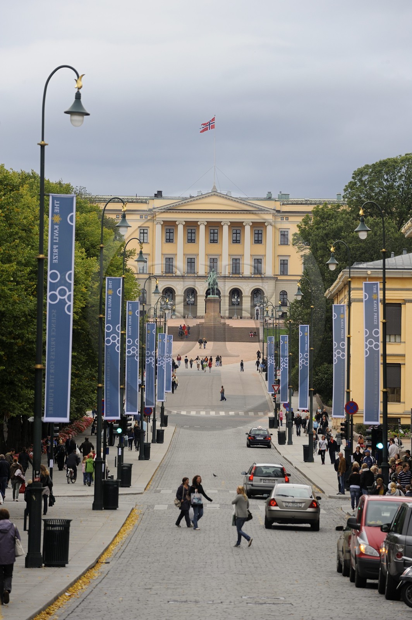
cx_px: 206
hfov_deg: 6.9
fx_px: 3439
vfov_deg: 10.3
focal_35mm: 200
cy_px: 310
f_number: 7.1
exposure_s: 1/320
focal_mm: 200
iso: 400
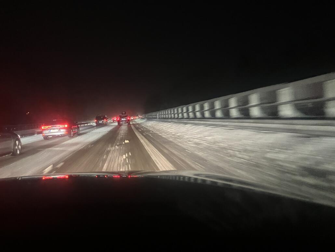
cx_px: 168
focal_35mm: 28
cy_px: 126
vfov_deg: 49.8
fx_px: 271
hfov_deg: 63.4
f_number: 1.8
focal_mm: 3.99
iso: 640
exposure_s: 1/17
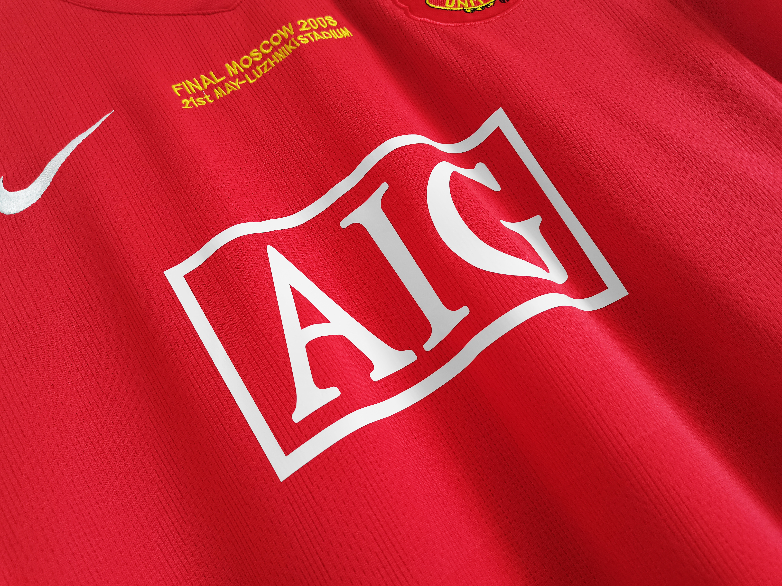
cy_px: 293
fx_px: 587
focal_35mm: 26
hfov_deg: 67.3
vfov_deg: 53.1
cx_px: 391
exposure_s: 1/100
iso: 200
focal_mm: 5.58
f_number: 1.8
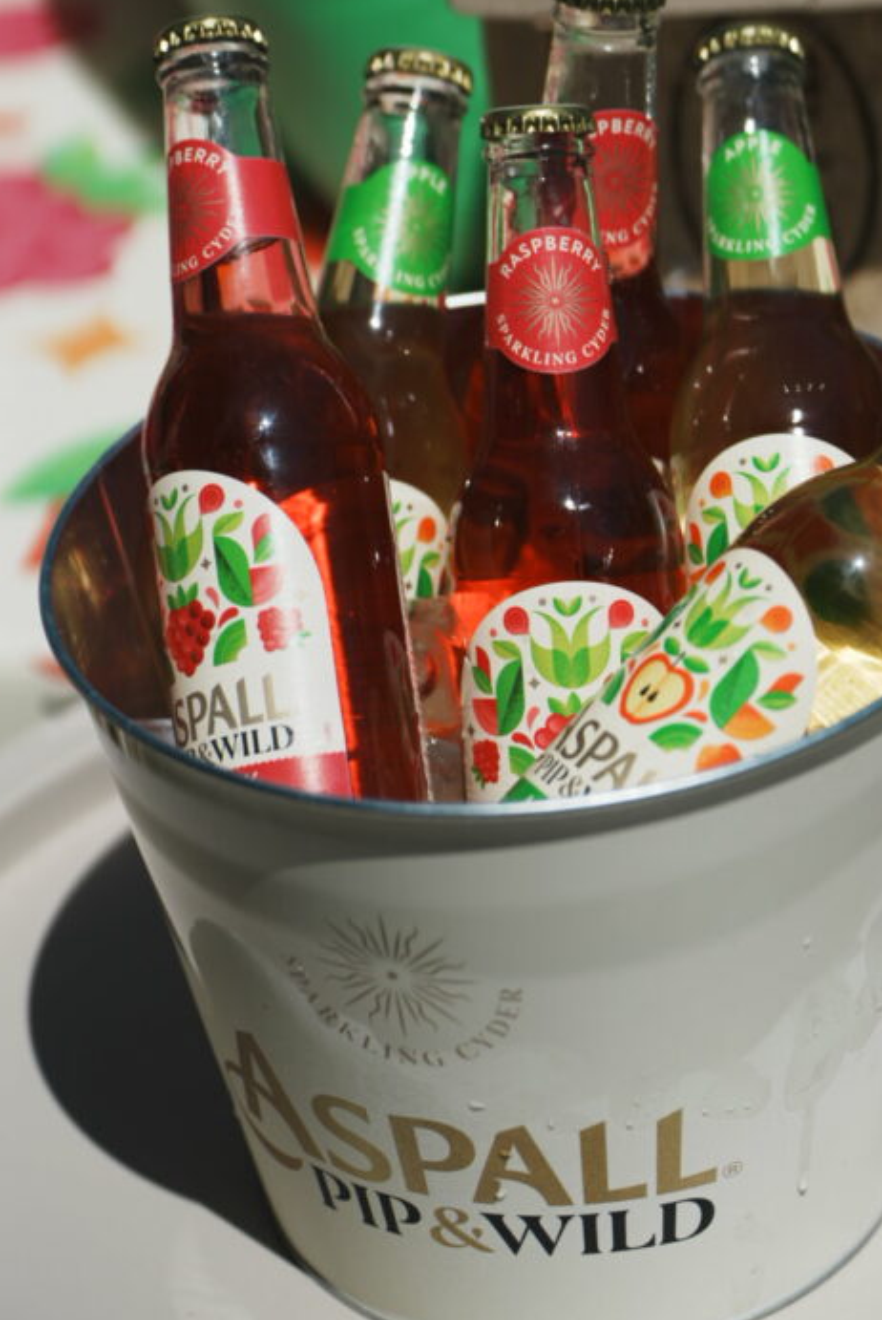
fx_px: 4291
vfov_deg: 17.5
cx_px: 592
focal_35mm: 117
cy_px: 575
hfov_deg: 11.7
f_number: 2.5
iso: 125
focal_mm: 79
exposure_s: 1/6400
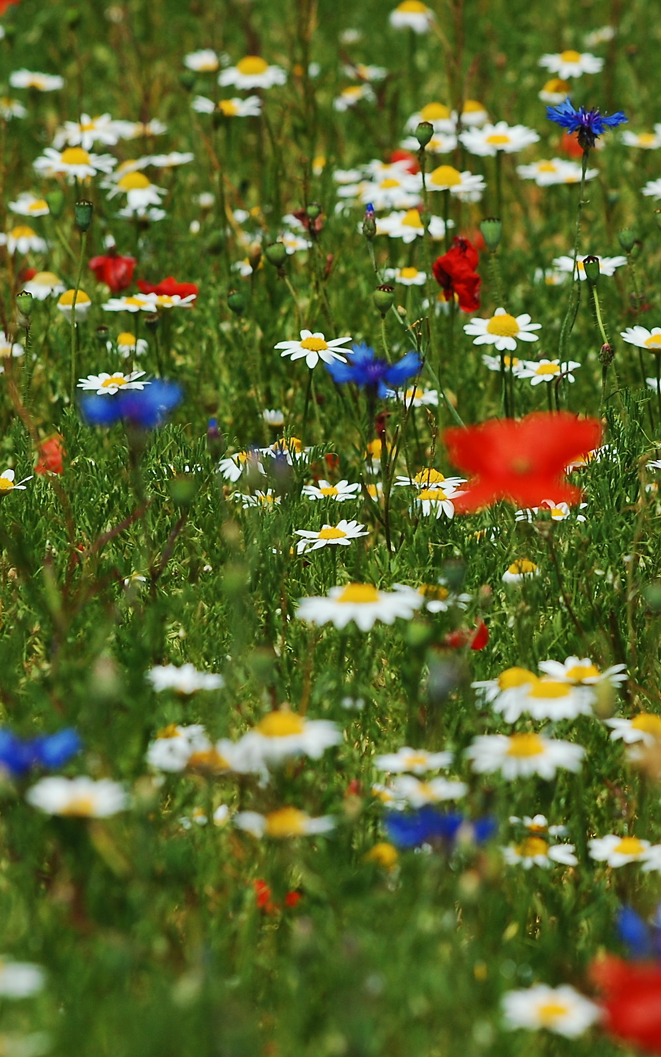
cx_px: 466
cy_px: 529
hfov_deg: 4.9
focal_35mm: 267
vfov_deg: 7.9
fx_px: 7696
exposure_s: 1/400
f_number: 8
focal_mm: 116
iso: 200
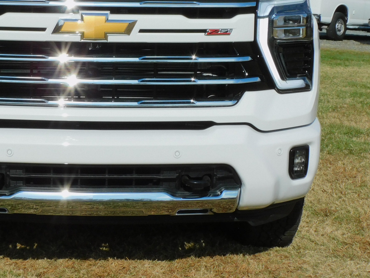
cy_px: 37
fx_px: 823
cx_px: 90
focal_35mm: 77
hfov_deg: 25.0
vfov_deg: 18.9
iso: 125
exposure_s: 1/1250
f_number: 5.3
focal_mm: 7.2
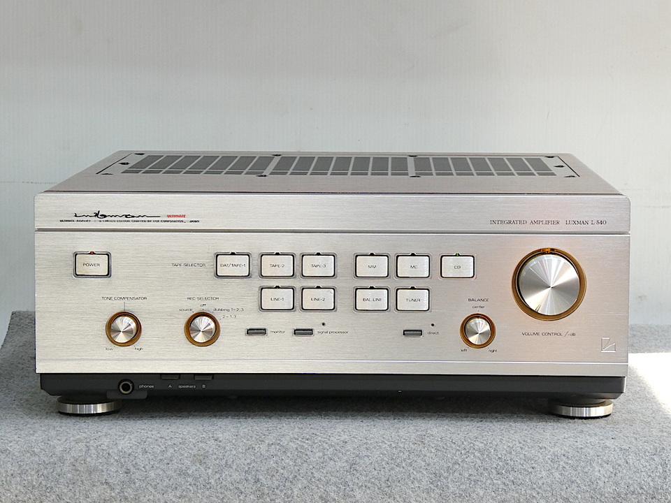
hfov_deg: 20.0
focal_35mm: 98
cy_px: 252
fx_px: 1900
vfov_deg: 15.1
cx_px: 336
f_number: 5
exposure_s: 1/25
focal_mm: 17.5
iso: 200
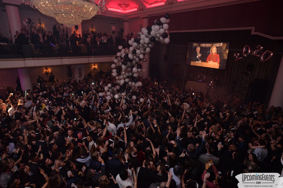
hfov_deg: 84.0
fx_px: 157
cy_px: 94
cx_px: 142
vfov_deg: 61.9
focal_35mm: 20
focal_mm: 20
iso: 2000
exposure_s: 1/80
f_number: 4
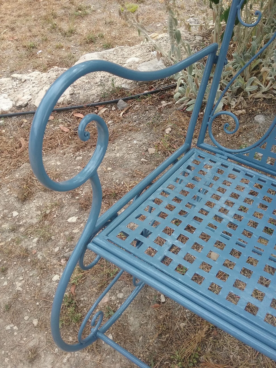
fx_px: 330
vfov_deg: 58.4
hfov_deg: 45.4
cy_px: 184
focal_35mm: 31
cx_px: 138
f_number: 2.2
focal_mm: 3.3
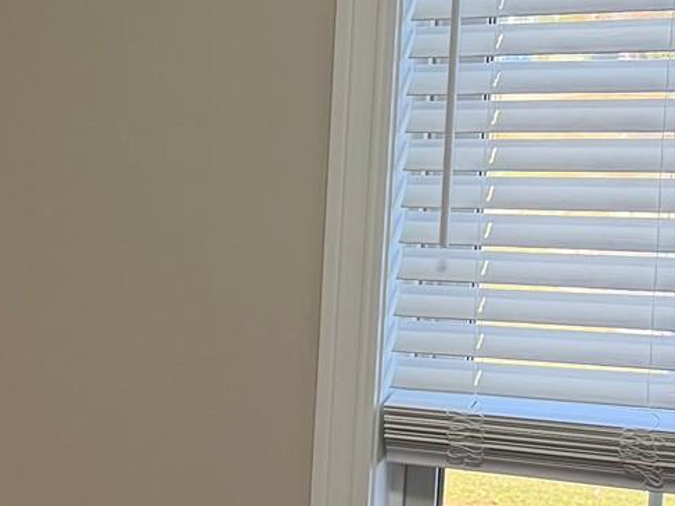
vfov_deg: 14.6
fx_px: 1969
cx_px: -592
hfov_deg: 16.0
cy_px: 394
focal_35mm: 101
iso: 200
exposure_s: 1/196
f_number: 1.78
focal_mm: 6.76
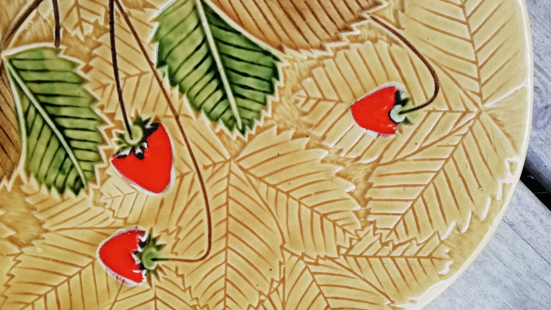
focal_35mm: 29
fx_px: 424
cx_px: 276
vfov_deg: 40.1
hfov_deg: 66.1
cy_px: 179
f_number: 2.2
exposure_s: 1/134
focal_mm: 3.21
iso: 50
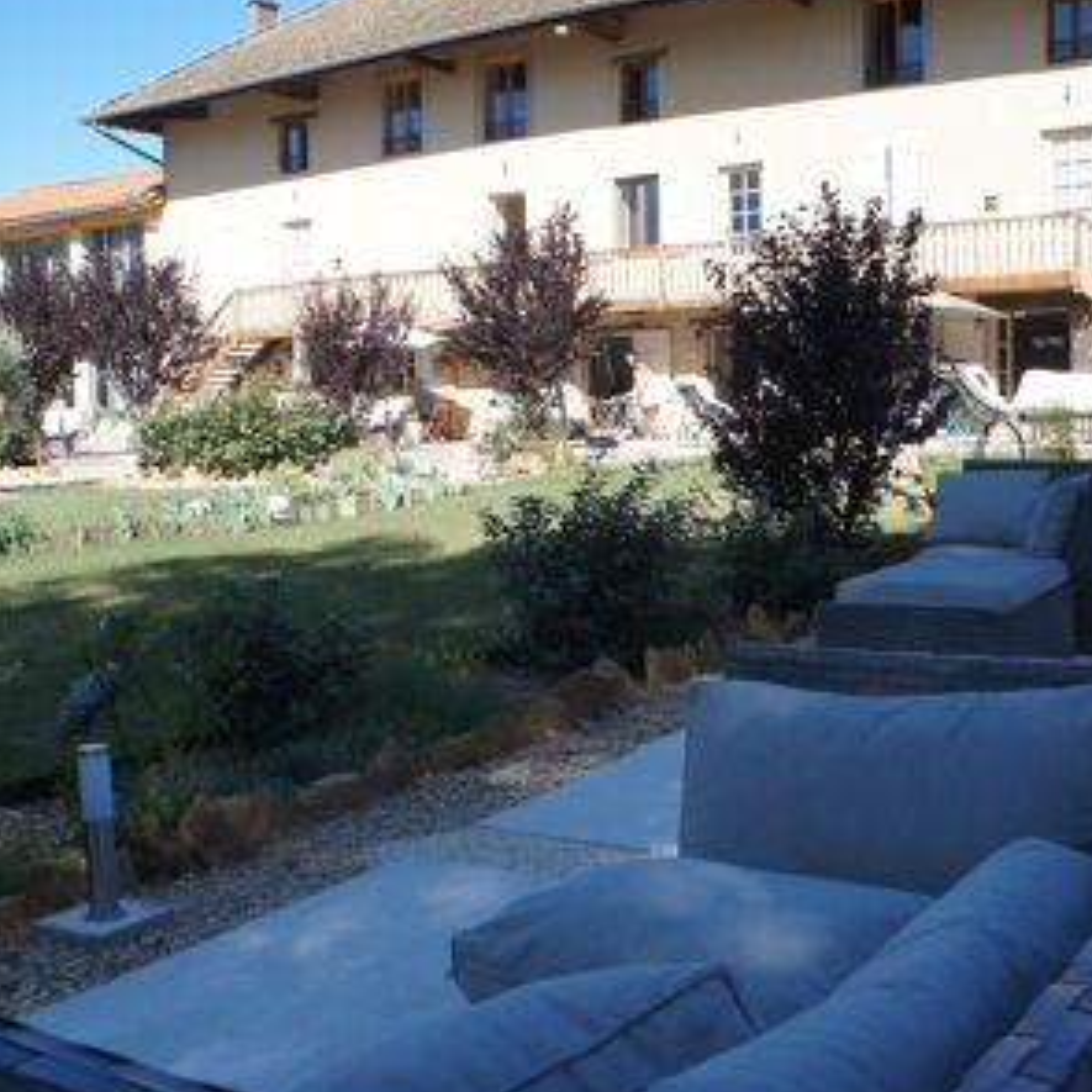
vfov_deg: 38.6
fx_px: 1559
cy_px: 544
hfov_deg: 38.6
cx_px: 529
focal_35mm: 44
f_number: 6.3
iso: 200
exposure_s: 1/400
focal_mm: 21
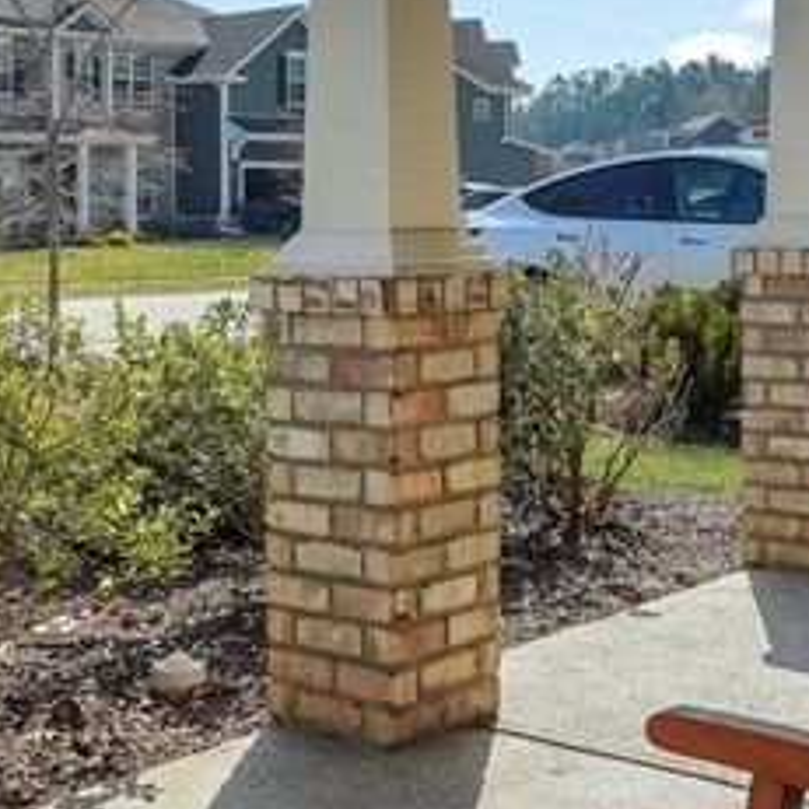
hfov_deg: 25.9
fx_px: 1745
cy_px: 173
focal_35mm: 66
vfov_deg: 25.7
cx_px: 245
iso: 320
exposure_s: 1/800
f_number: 9
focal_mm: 16.5
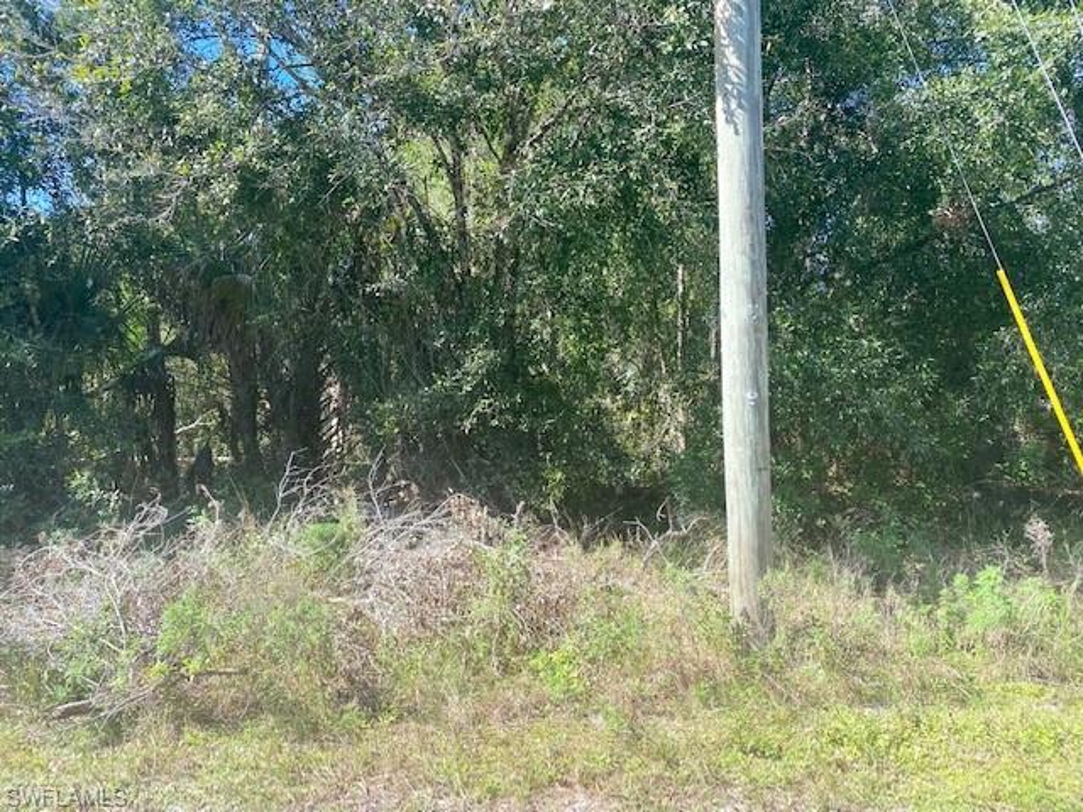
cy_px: 406
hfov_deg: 67.3
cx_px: 542
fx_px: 813
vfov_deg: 53.1
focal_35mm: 26
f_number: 1.8
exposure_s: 1/644
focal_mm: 4.25
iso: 32
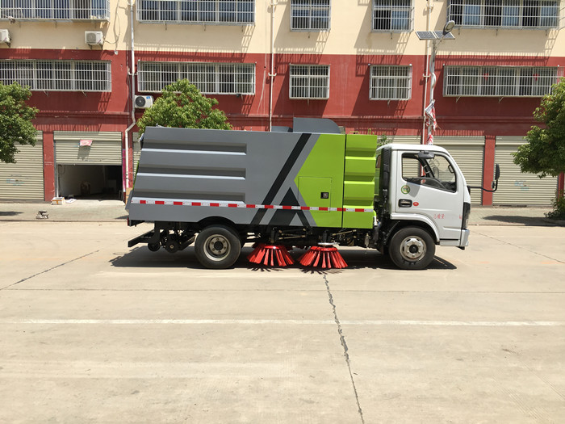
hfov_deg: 61.7
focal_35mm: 29
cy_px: 212
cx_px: 282
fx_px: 473
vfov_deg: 48.2
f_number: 2.2
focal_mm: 4.15
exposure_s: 1/1451
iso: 25
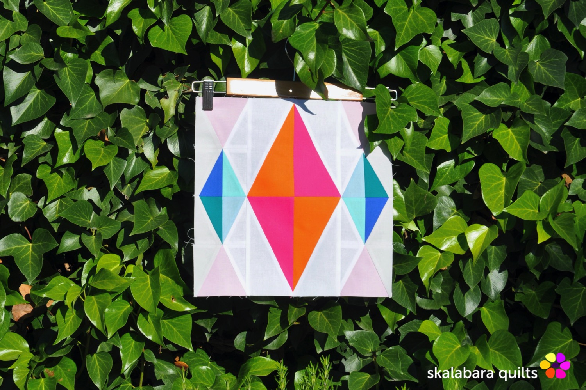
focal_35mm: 128
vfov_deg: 10.8
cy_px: 195
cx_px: 293
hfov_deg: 16.1
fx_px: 2075
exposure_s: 1/400
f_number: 10
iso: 200
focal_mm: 85
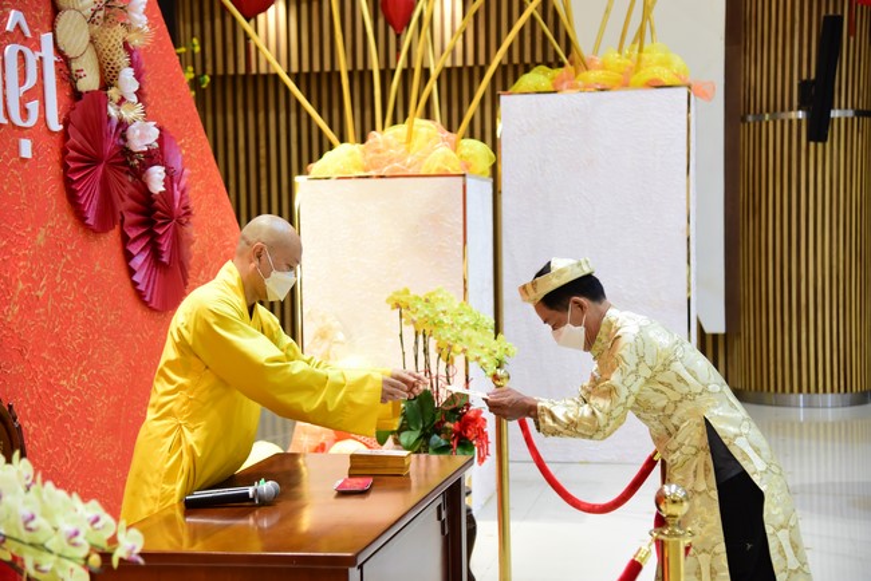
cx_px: 436
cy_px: 290
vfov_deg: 21.9
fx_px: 1501
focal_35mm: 62
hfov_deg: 32.4
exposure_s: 1/125
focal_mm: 62
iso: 2500
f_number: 4
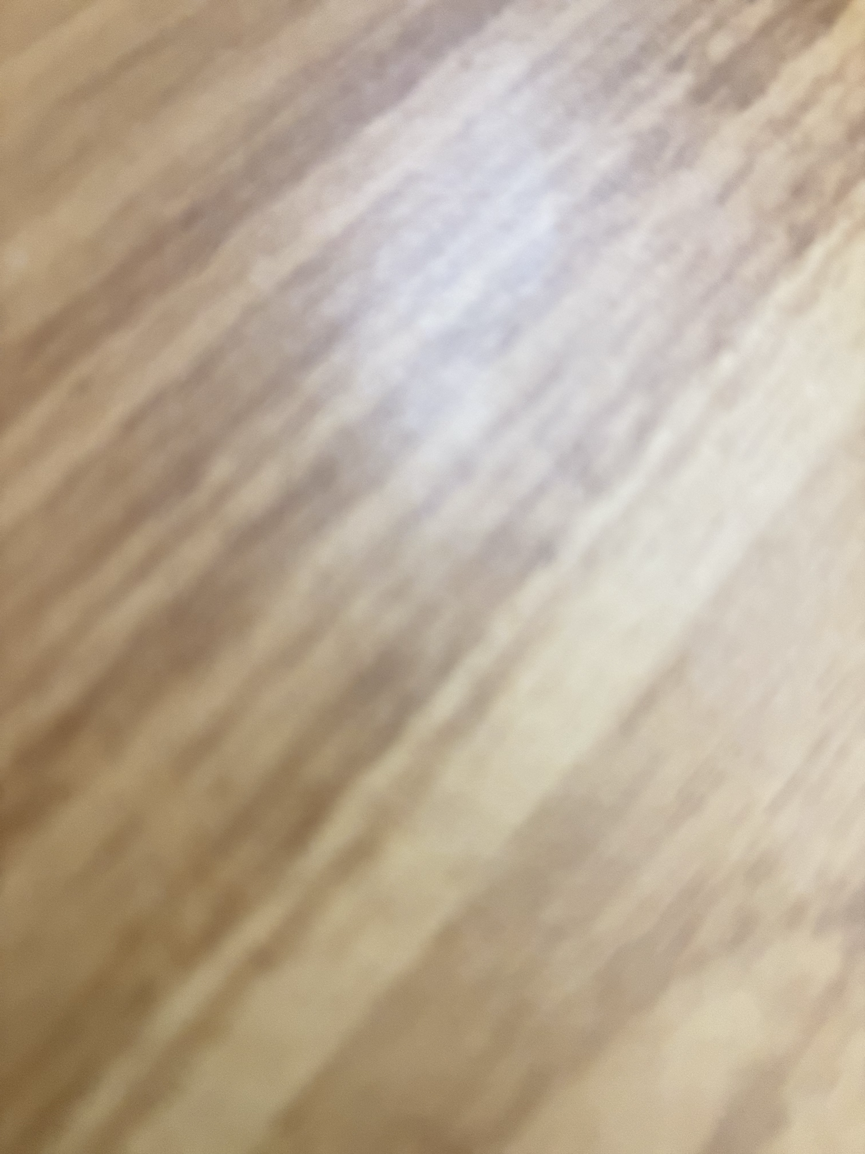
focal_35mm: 26
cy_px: 577
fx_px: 866
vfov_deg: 67.3
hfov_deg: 53.1
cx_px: 432
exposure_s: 1/30
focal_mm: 5.96
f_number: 1.6
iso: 1600
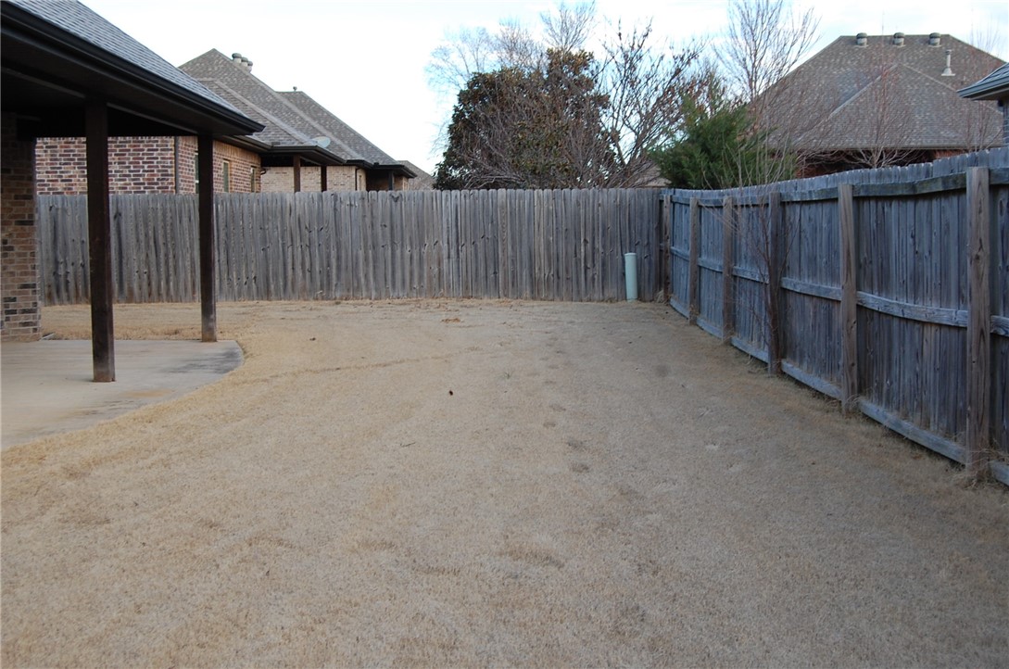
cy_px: 334
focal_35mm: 45
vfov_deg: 29.8
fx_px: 1259
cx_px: 504
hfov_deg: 43.7
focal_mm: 30
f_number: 8
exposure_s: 1/60
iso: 320
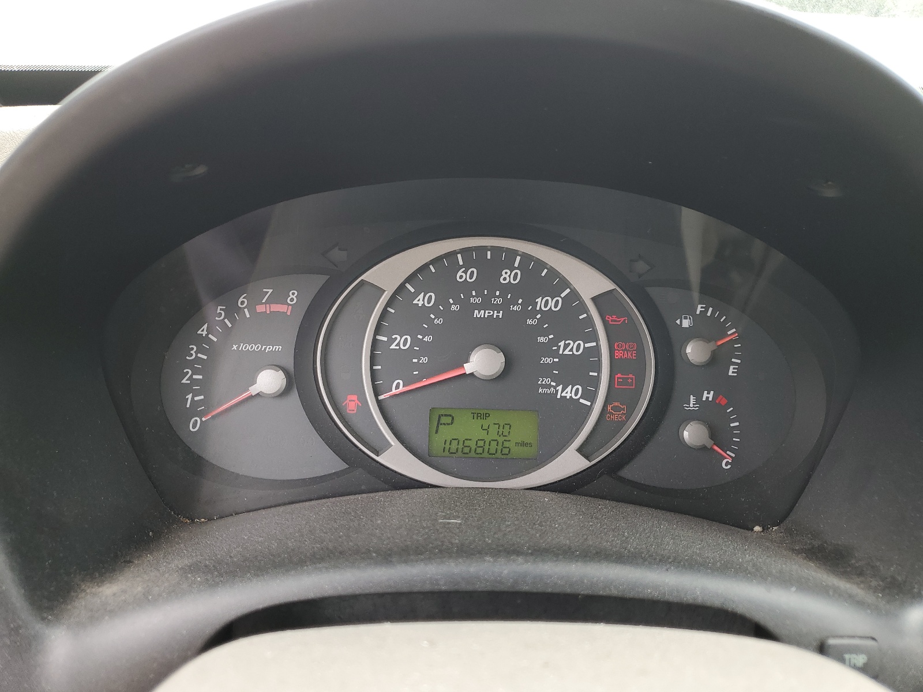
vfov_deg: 53.1
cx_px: 462
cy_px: 346
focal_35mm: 26
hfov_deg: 67.3
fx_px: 693
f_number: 1.5
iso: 50
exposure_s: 1/141
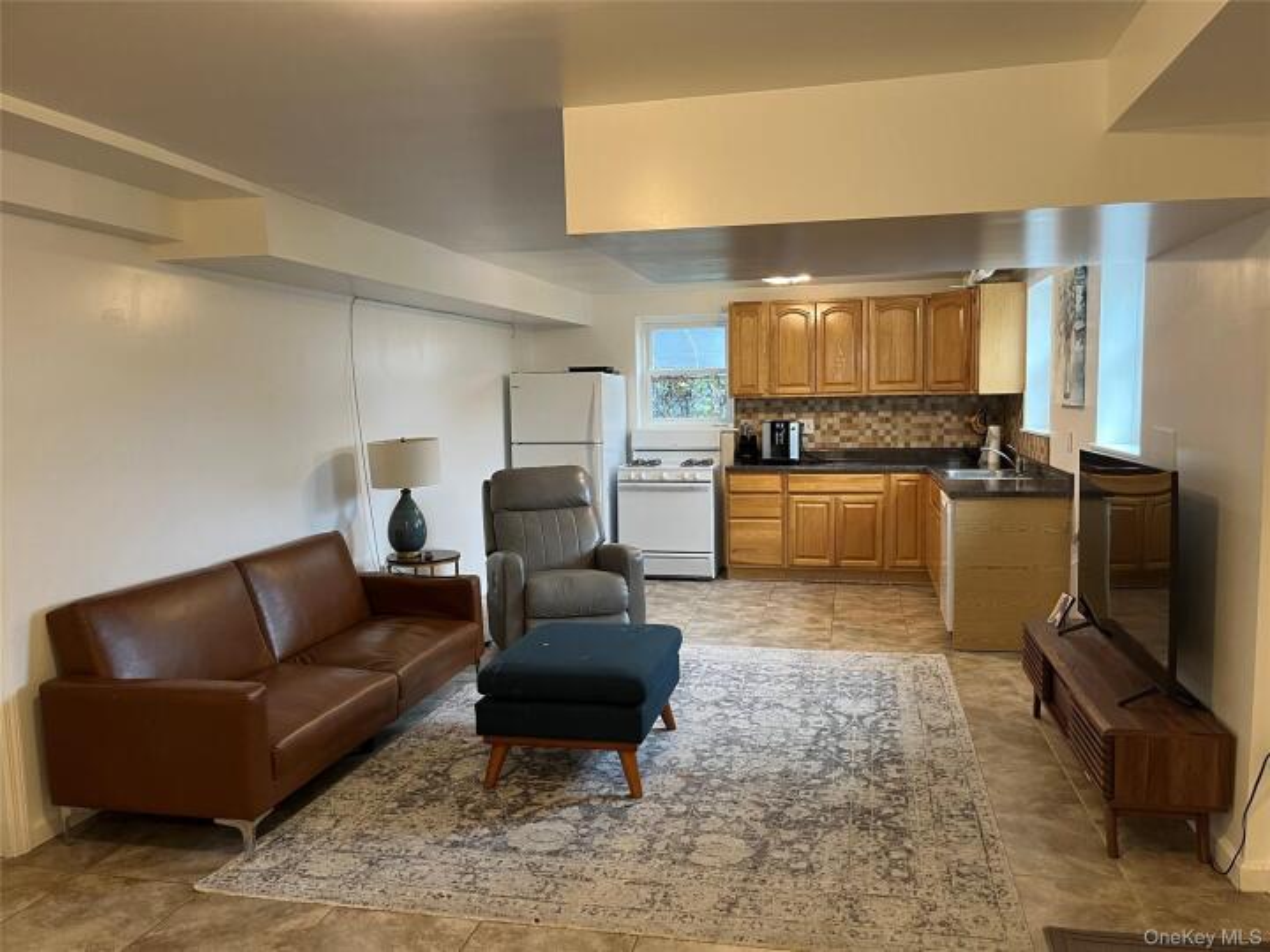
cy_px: 476
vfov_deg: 53.1
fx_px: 954
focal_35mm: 26
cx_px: 635
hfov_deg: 67.3
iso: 200
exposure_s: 1/60
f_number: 1.6
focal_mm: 5.1
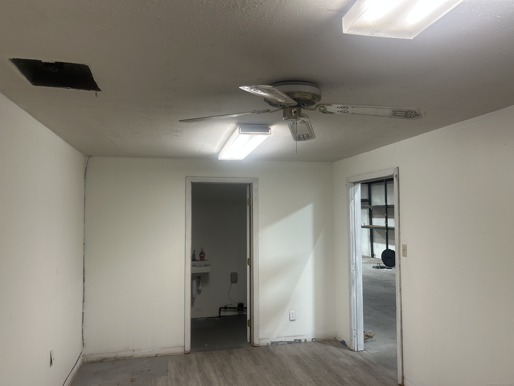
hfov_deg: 67.3
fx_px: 386
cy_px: 193
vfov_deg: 53.1
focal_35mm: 26
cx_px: 257
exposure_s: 1/60
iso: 80
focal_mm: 5.7
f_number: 1.5
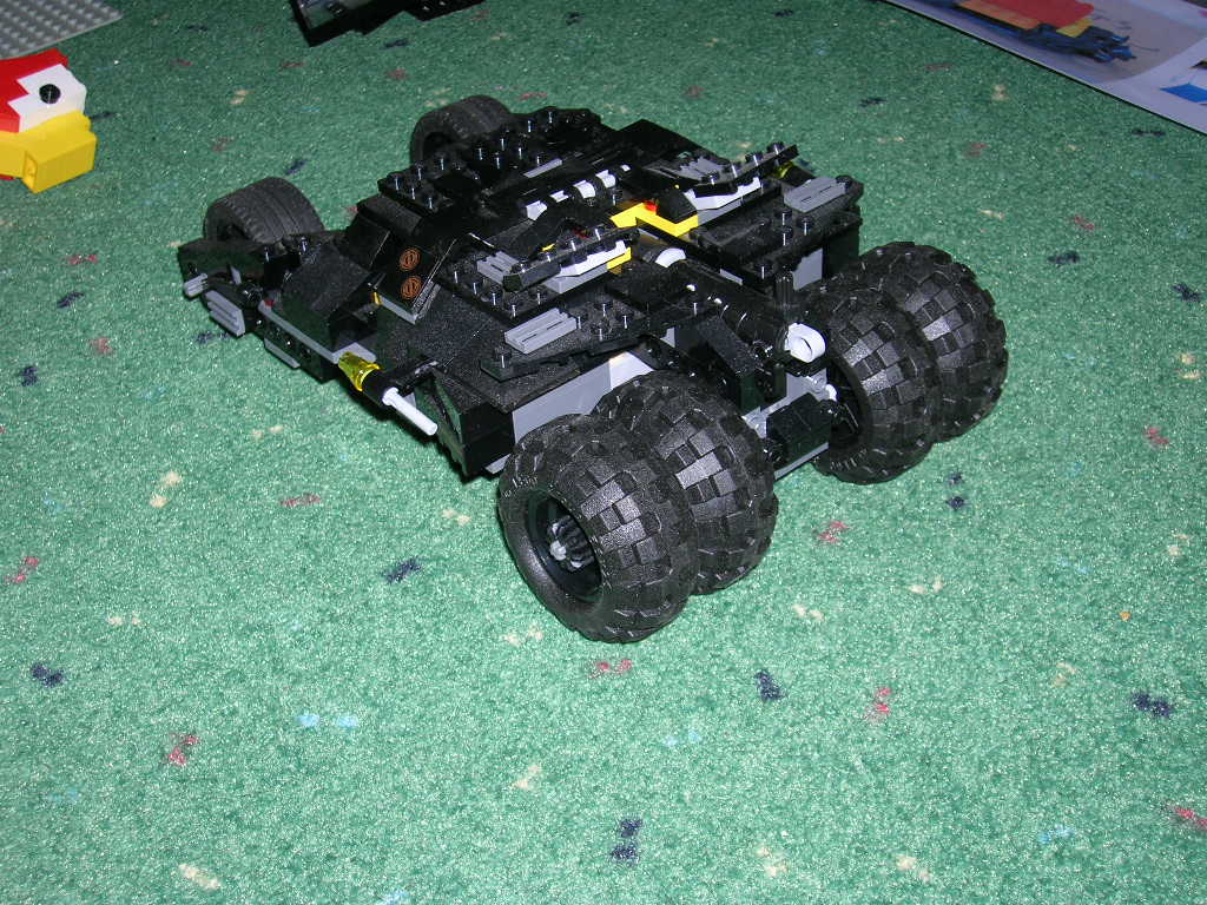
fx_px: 1604
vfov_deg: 31.5
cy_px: 452
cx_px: 604
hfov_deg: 41.2
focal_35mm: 46
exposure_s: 1/60.1
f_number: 3.2
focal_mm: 7.7
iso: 50
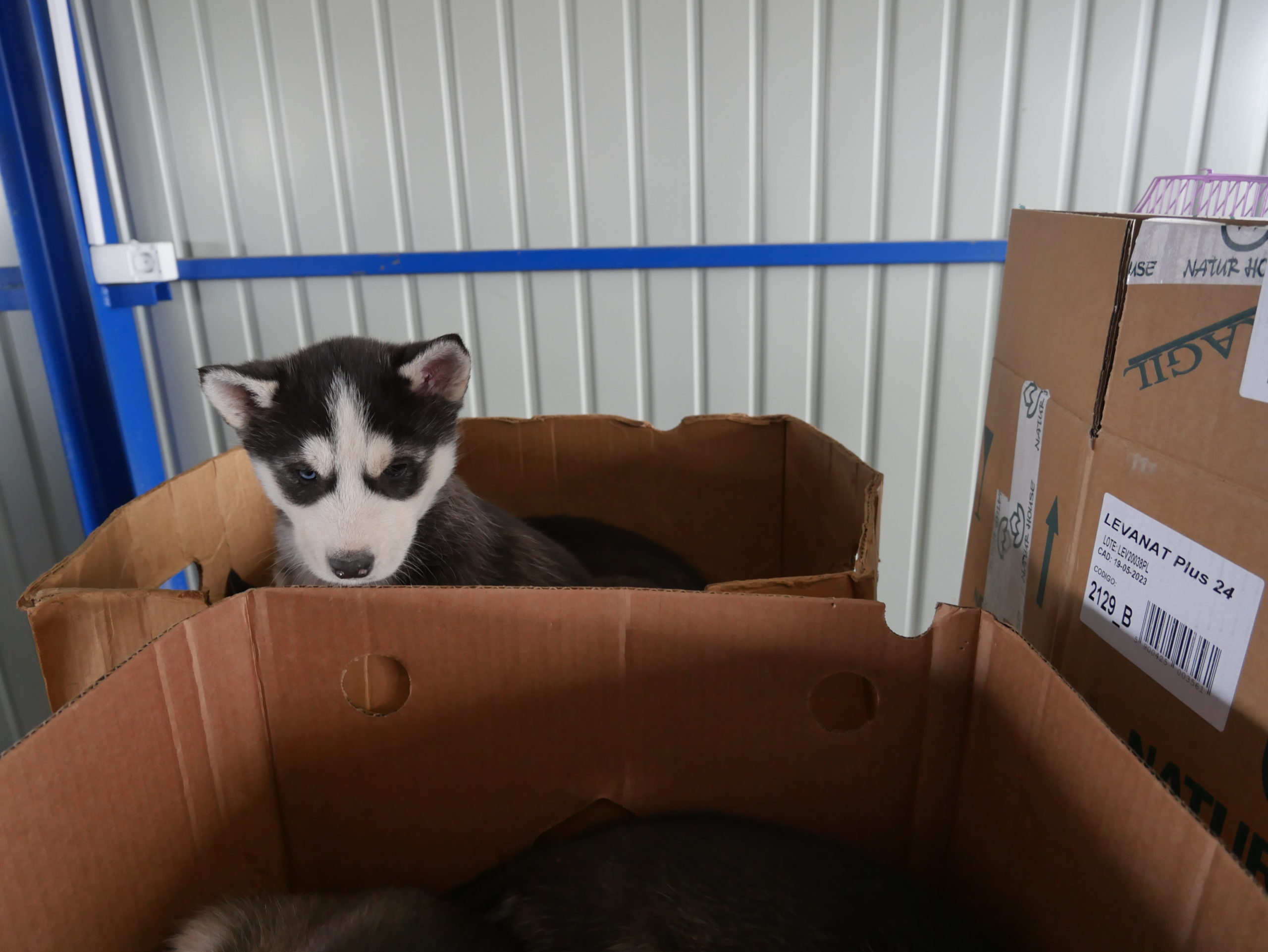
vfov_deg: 56.8
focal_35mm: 24
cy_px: 476
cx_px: 634
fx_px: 879
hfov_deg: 71.6
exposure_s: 1/60
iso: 640
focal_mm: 12
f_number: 3.5
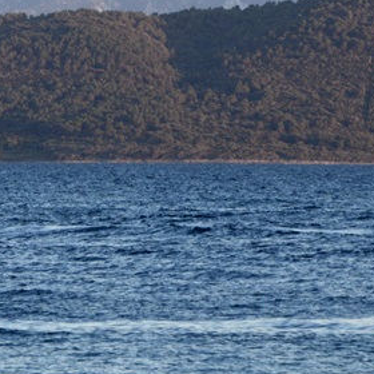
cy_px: -22
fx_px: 5984
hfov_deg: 3.6
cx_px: -110
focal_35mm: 490
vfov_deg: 3.6
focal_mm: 105
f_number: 9
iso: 400
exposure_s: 1/160
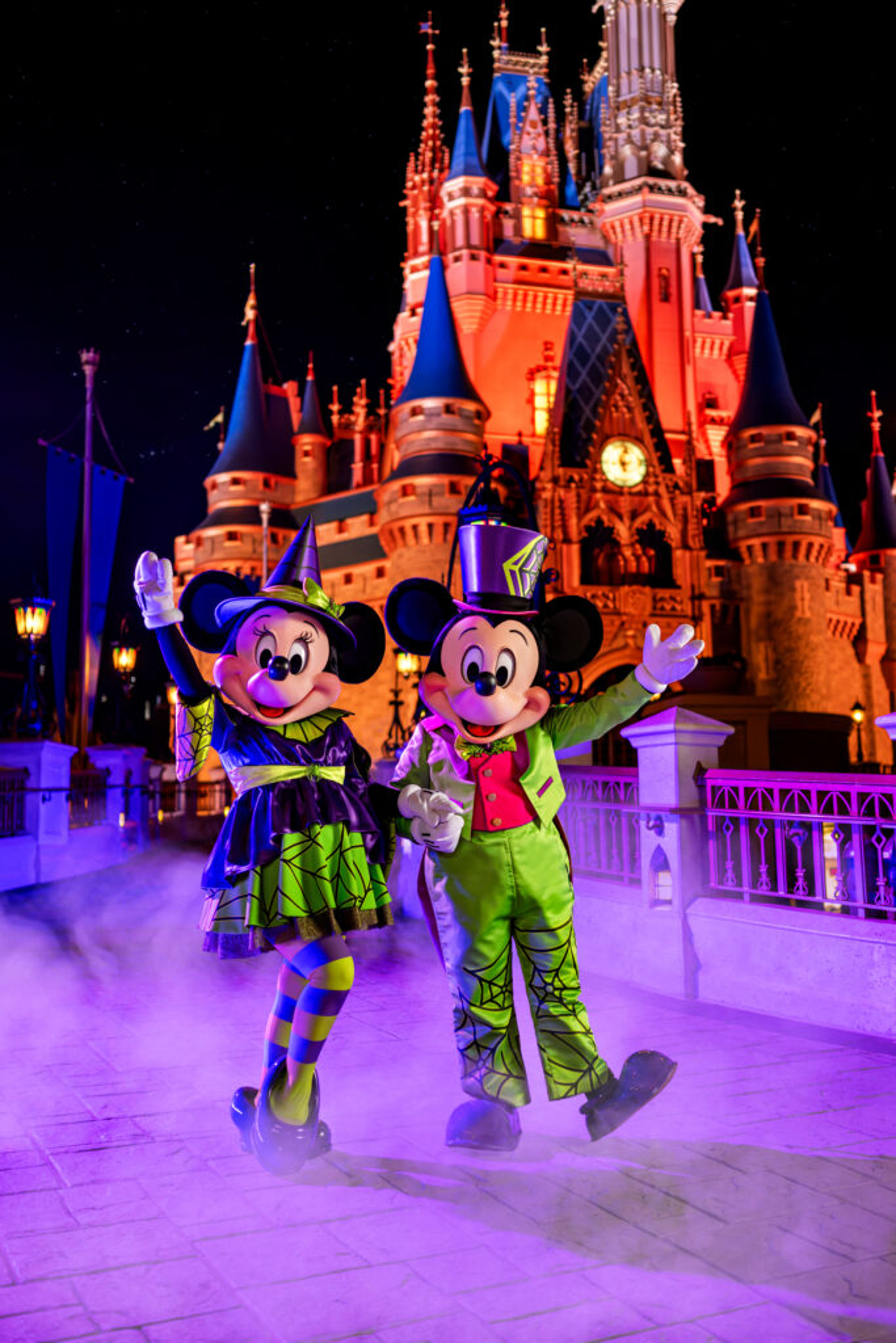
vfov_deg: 54.4
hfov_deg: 37.9
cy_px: 672
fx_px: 1306
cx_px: 448
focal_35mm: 35
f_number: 2
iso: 3200
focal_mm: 35
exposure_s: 1/200
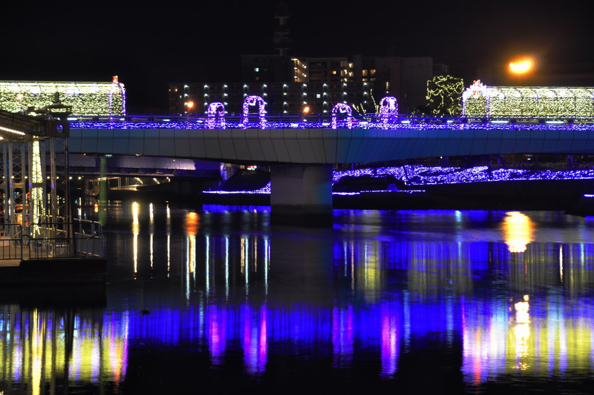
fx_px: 1928
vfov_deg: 11.7
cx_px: 297
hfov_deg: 17.5
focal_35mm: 117
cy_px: 198
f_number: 10
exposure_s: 4
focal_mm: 78
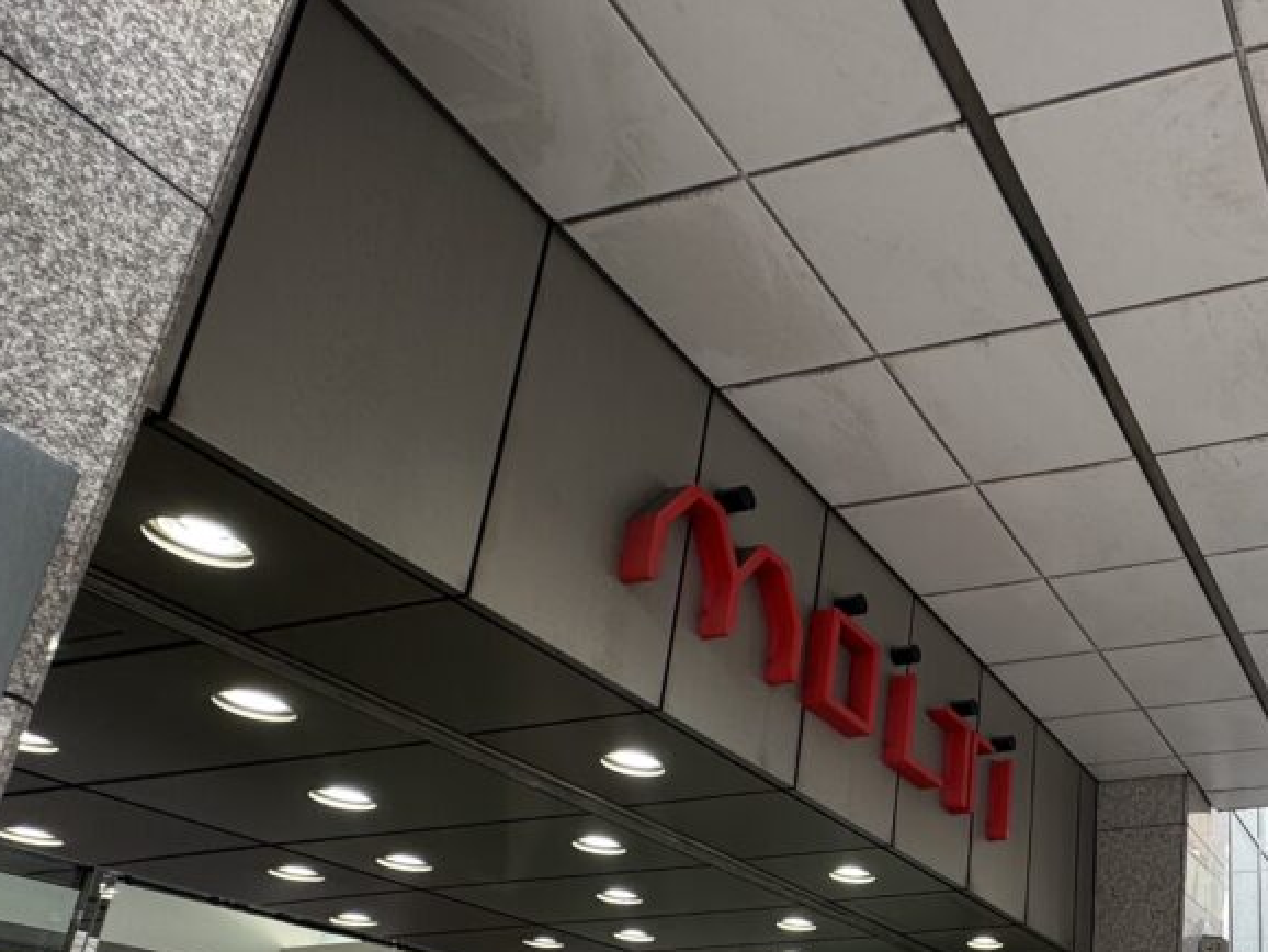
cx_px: 1237
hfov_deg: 49.0
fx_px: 1136
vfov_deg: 41.5
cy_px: 873
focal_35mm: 31
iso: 40
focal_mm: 2.22
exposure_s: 1/102
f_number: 2.2
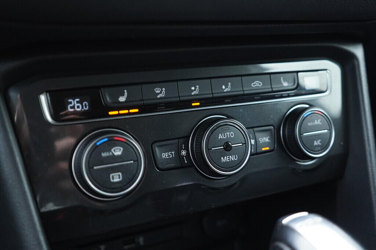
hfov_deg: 53.1
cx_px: 188
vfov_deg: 36.9
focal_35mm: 36
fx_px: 376
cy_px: 125
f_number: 2.8
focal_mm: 24
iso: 800
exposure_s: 1/40
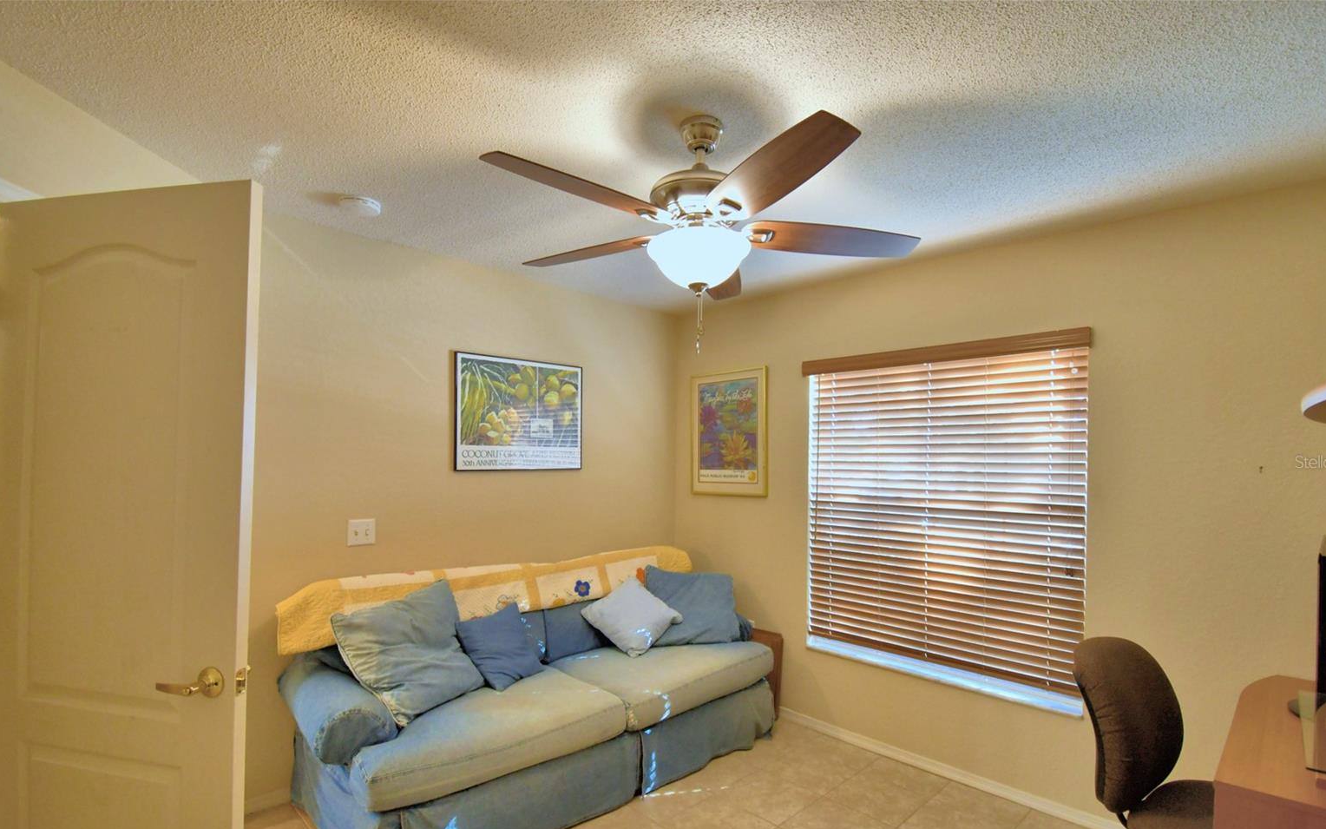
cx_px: 678
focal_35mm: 16
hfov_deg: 97.8
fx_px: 578
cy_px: 462
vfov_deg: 71.0
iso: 500
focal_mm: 10
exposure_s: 1/30
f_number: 4.5
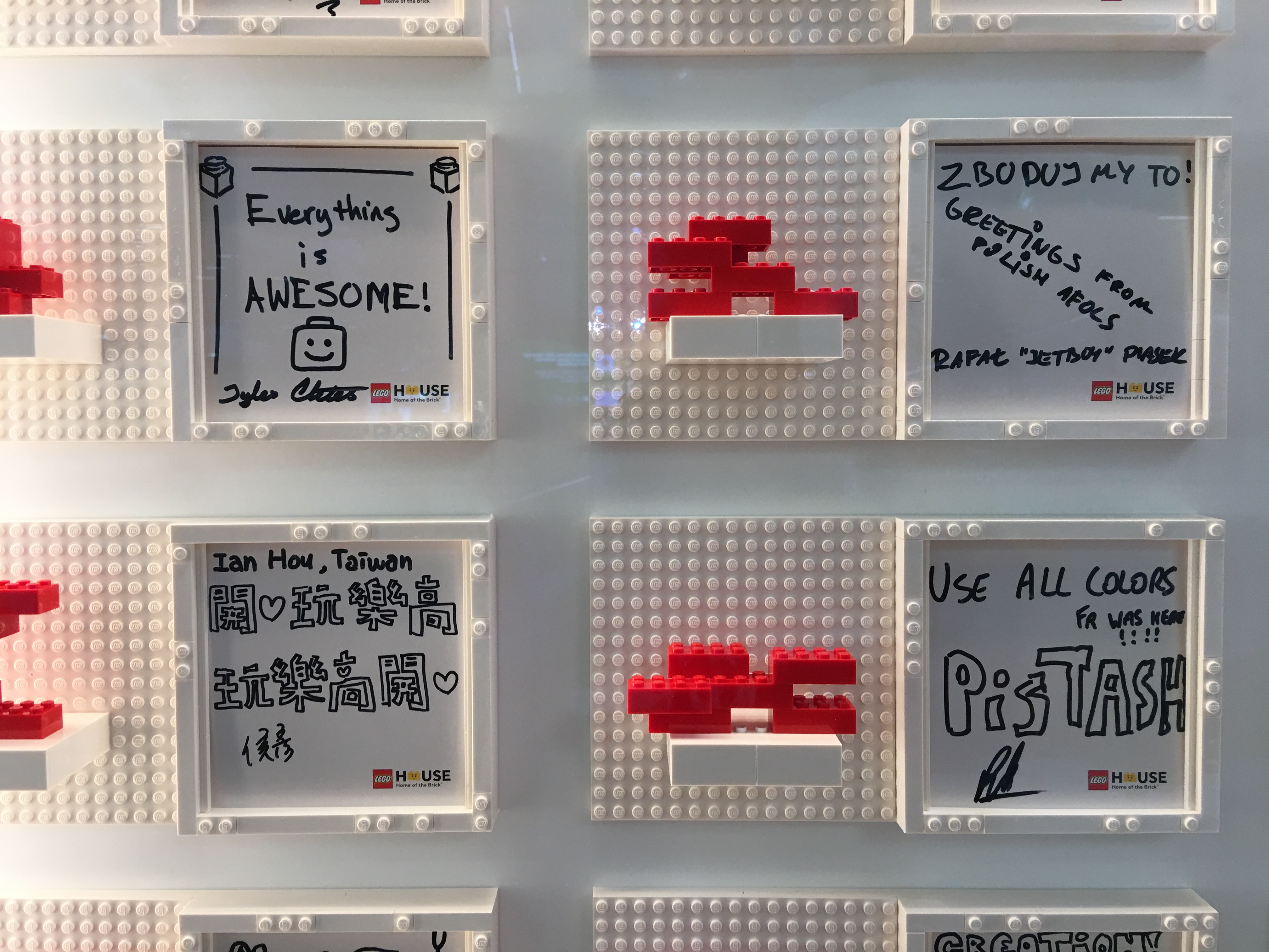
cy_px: 476
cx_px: 634
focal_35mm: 29
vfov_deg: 48.2
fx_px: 1063
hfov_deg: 61.7
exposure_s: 1/33
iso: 50
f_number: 2.2
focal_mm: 4.15
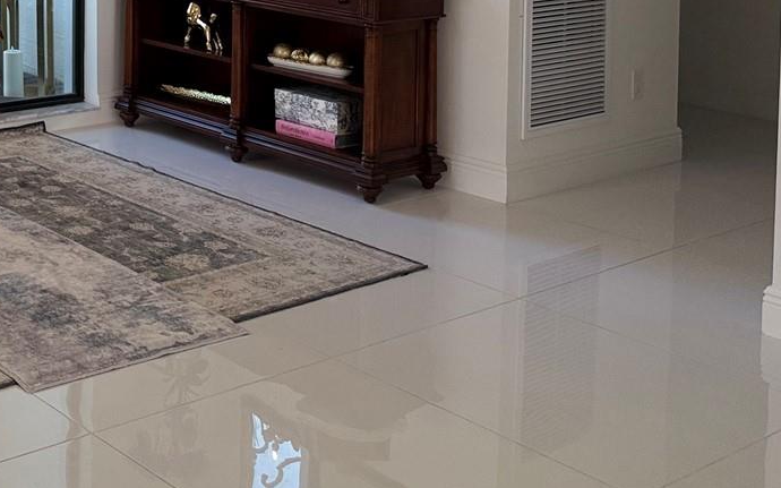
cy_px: -143
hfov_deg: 30.7
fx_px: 1256
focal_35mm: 59
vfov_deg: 20.2
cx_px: -88
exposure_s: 1/309
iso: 100
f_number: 1.78
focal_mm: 6.76
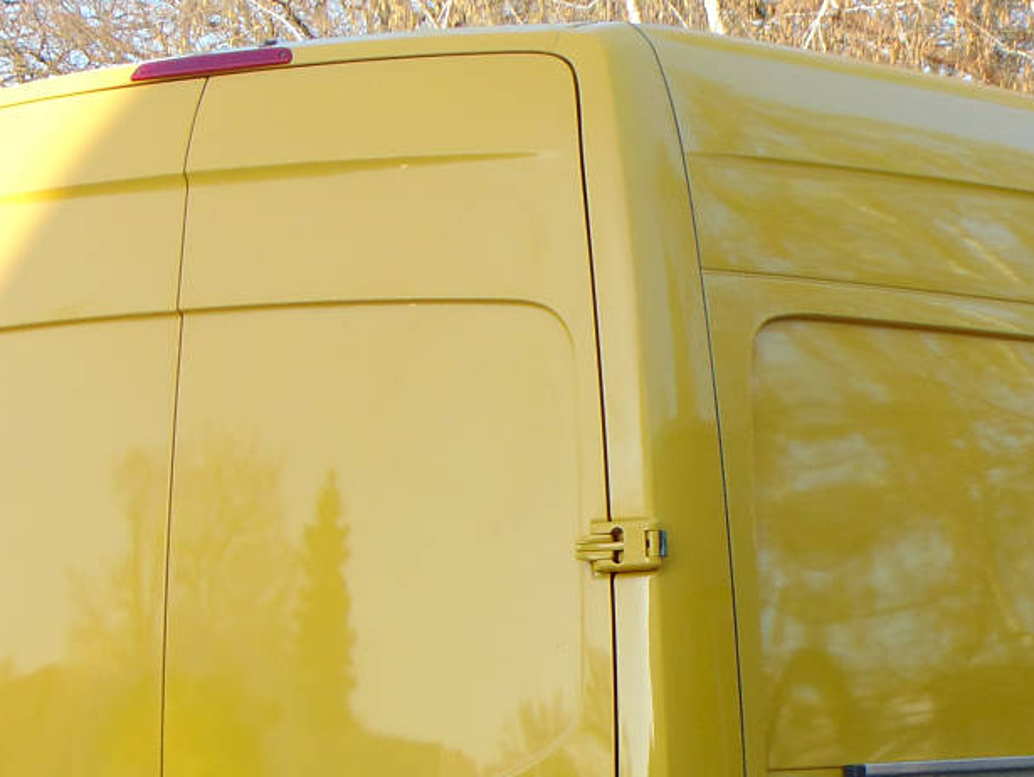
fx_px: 3885
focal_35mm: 130
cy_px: 831
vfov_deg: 11.3
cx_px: 839
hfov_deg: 15.1
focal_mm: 9
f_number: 3.5
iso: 80
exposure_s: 1/100
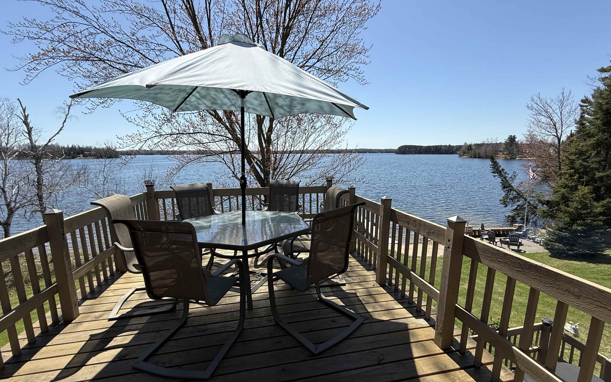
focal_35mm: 16
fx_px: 266
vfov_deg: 71.2
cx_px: 311
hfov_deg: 97.8
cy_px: 200
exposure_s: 1/1901
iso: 50
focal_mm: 2.22
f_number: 2.2
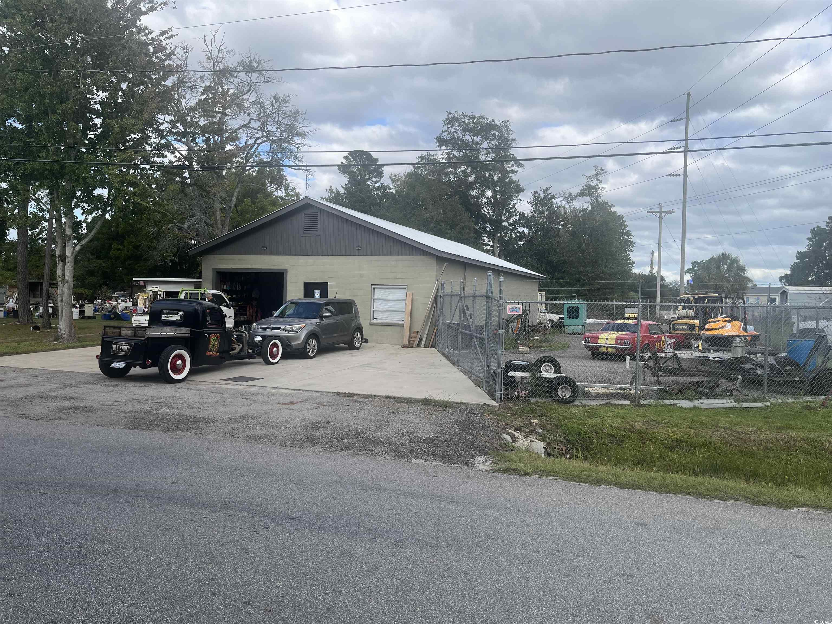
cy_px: 312
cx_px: 416
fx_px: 625
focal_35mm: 26
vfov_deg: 53.1
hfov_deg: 67.3
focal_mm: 5.1
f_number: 1.6
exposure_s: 1/1890
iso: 50
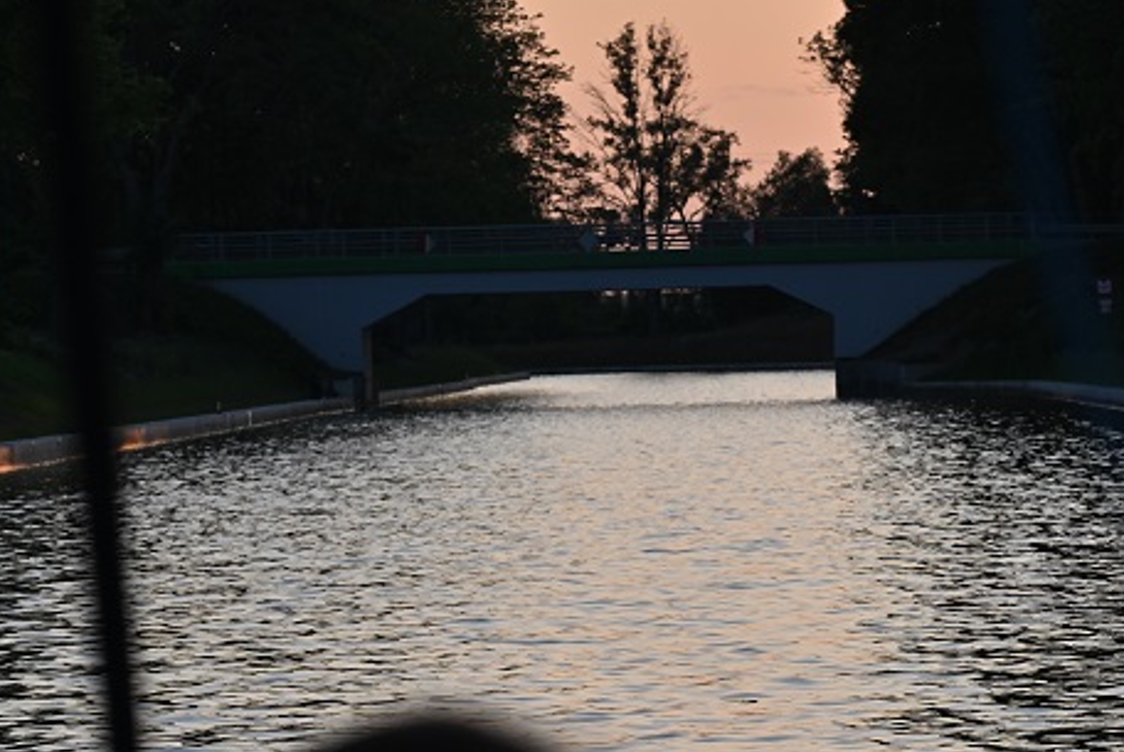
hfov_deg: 8.1
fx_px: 7938
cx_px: 754
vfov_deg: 5.4
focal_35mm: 254
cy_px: 567
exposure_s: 1/400
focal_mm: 122
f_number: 7.1
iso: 100
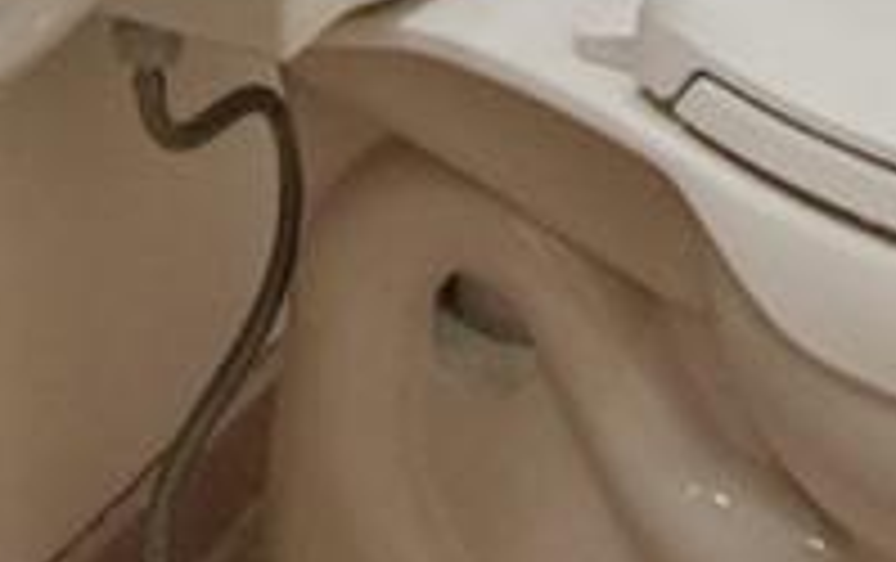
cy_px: -1344
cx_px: -14
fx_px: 2812
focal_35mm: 115
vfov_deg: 8.6
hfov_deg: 17.6
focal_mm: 10
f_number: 9
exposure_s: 1/50
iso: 1250
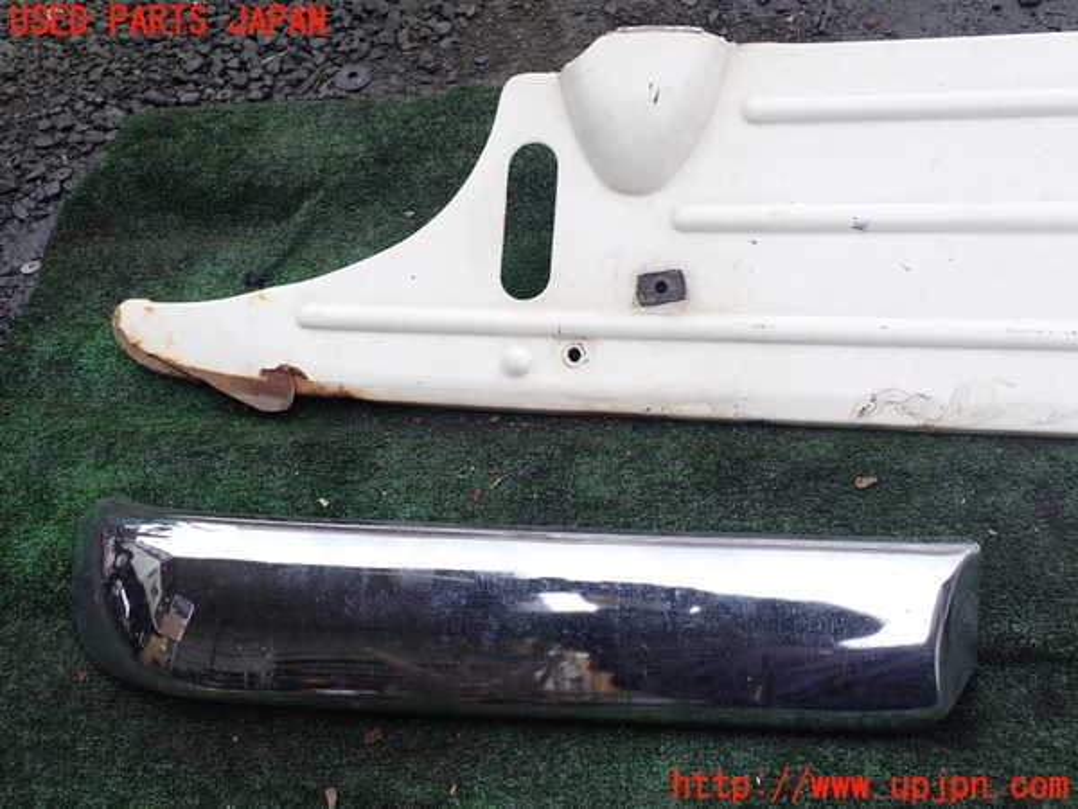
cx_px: 539
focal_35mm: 30
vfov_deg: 46.8
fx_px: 934
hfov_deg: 60.0
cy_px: 404
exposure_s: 1/125
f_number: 3.2
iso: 100
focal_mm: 5.4
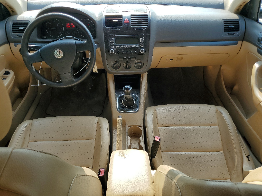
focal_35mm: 26
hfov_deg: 67.3
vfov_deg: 53.1
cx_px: 131
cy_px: 98
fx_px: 197
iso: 50
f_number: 1.5
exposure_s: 1/667
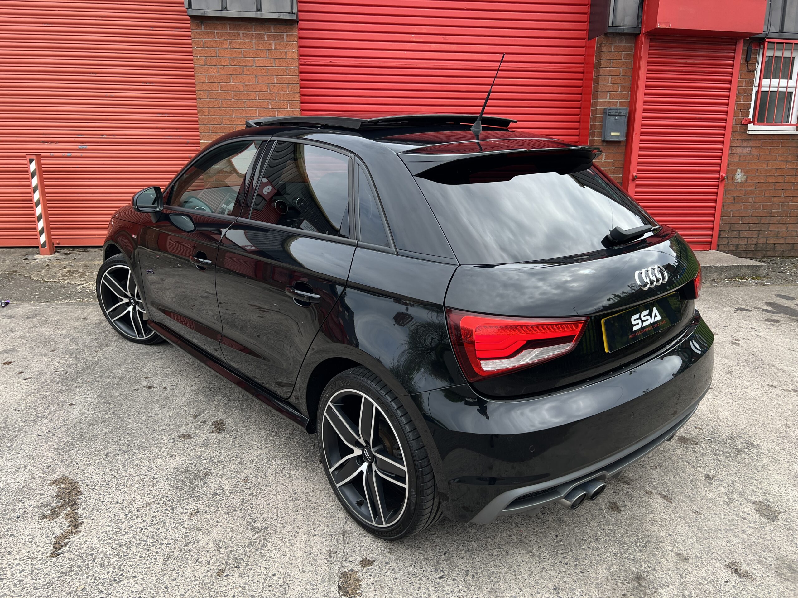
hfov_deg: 67.3
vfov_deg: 53.1
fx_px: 599
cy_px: 299
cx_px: 399
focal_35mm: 26
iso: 50
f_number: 1.5
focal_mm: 5.7
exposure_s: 1/866
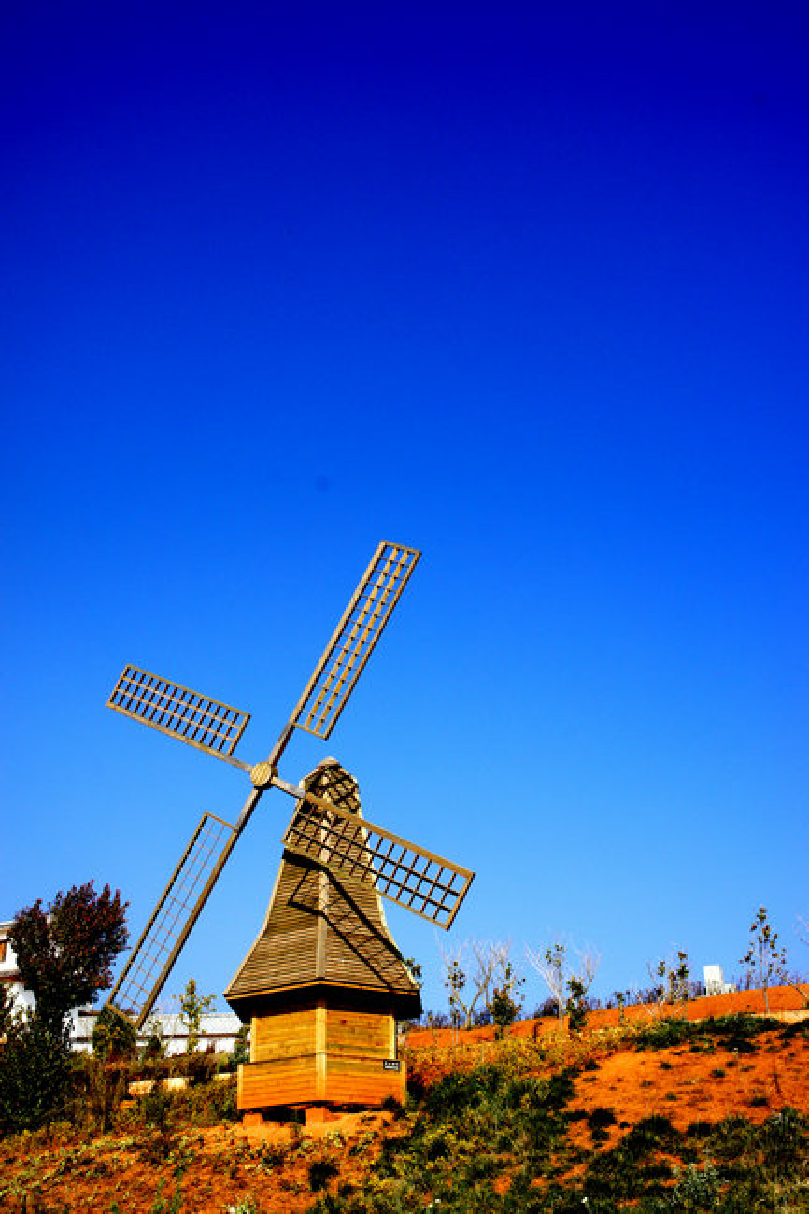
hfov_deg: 35.5
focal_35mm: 38
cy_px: 607
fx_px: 1265
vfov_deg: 51.3
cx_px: 404
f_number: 11
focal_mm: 25
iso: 200
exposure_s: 1/160
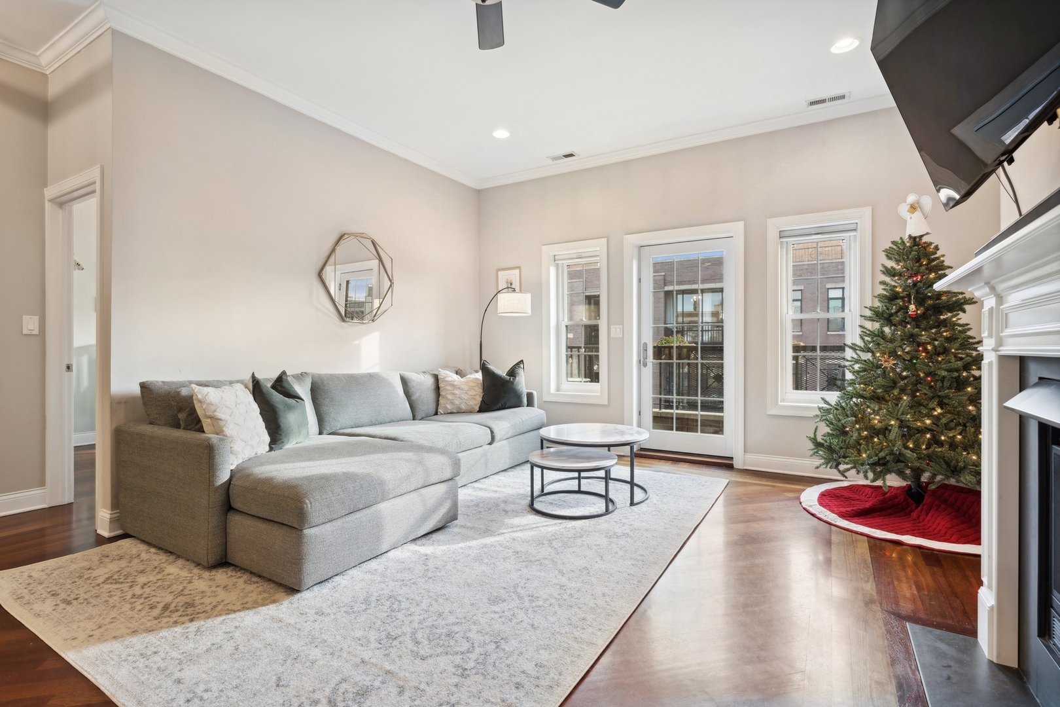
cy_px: 354
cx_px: 530
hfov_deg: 93.3
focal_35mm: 17
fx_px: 501
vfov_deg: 70.4
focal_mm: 17
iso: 320
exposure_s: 1/20
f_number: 8
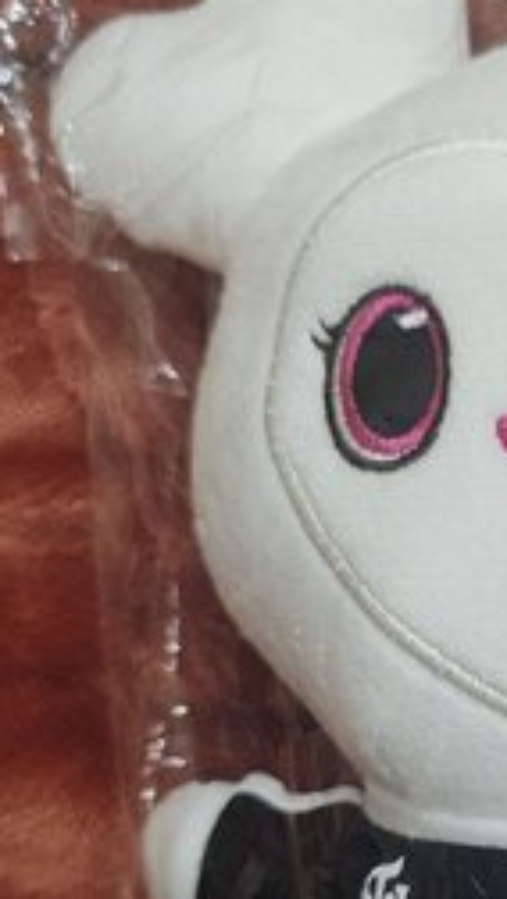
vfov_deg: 38.4
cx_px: 586
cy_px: 651
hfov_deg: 21.3
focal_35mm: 53
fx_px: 1265
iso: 500
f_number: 1.7
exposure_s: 1/120
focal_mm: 6.3
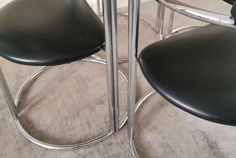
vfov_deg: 34.4
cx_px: 117
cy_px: 41
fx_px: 249
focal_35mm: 38
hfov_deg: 50.7
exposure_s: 1/50
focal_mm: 5.58
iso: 200
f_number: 1.8
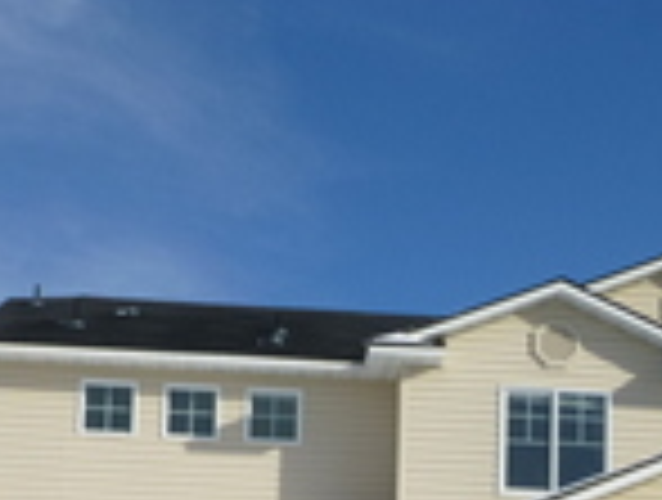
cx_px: 446
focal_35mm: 80
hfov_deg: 24.2
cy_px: 581
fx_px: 1534
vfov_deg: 17.7
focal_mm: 6.1
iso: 100
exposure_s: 1/2000
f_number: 3.7
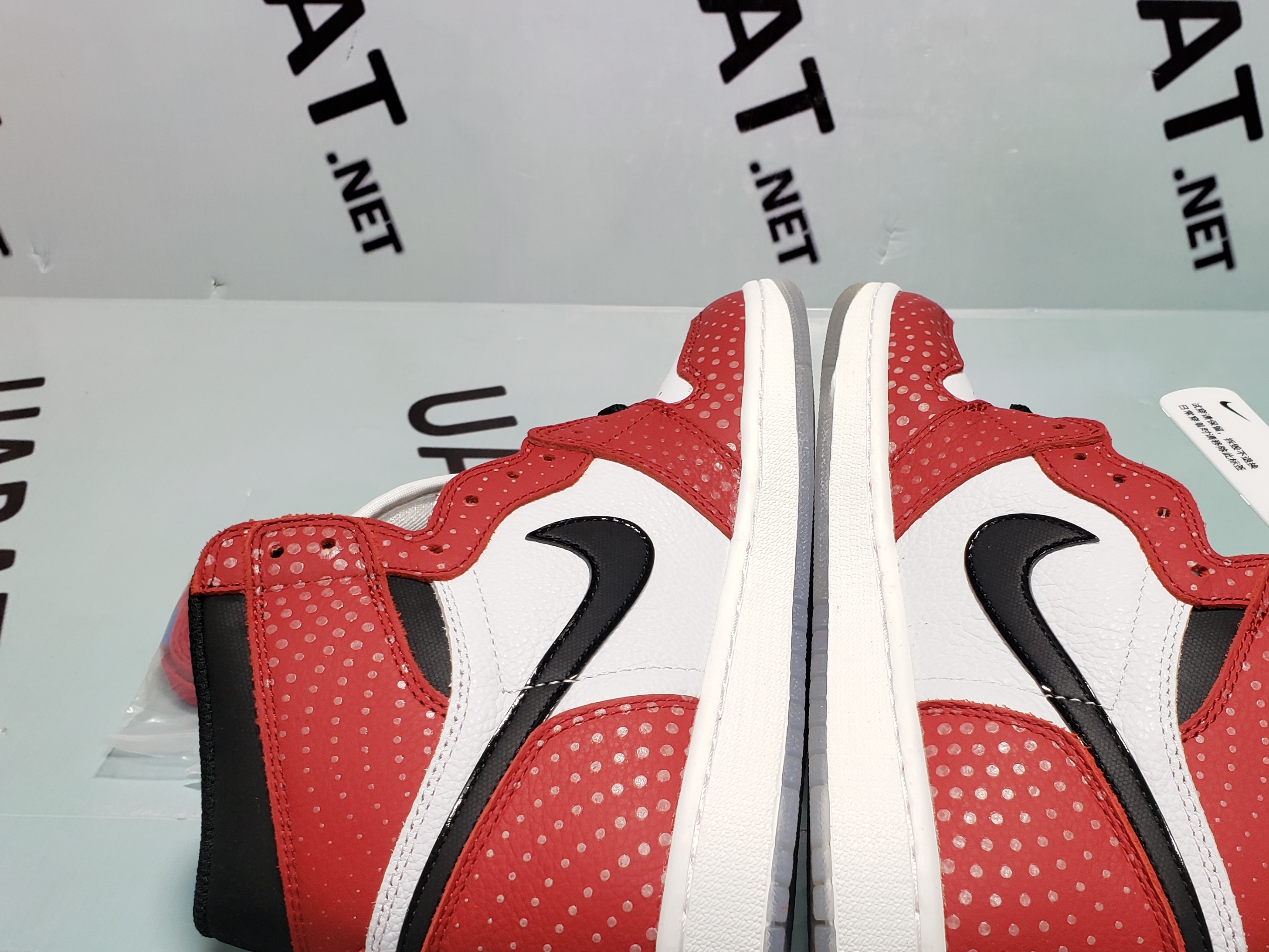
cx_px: 775
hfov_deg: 50.9
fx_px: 1320
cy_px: 623
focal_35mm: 36
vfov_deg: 39.3
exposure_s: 1/50
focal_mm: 4.3
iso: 64
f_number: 2.4
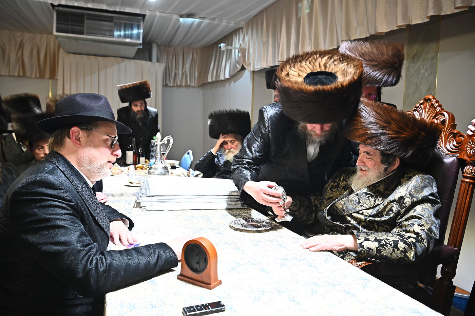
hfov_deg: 63.7
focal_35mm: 29
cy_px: 158
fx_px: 382
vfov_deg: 44.9
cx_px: 238
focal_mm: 29
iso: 3200
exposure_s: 1/200
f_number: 4.5
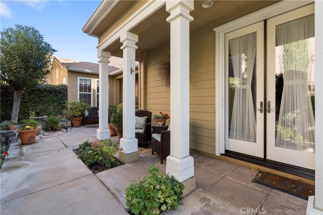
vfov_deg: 73.8
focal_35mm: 16
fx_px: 144
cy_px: 108
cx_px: 162
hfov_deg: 96.7
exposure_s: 1/20
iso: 320
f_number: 11
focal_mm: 16
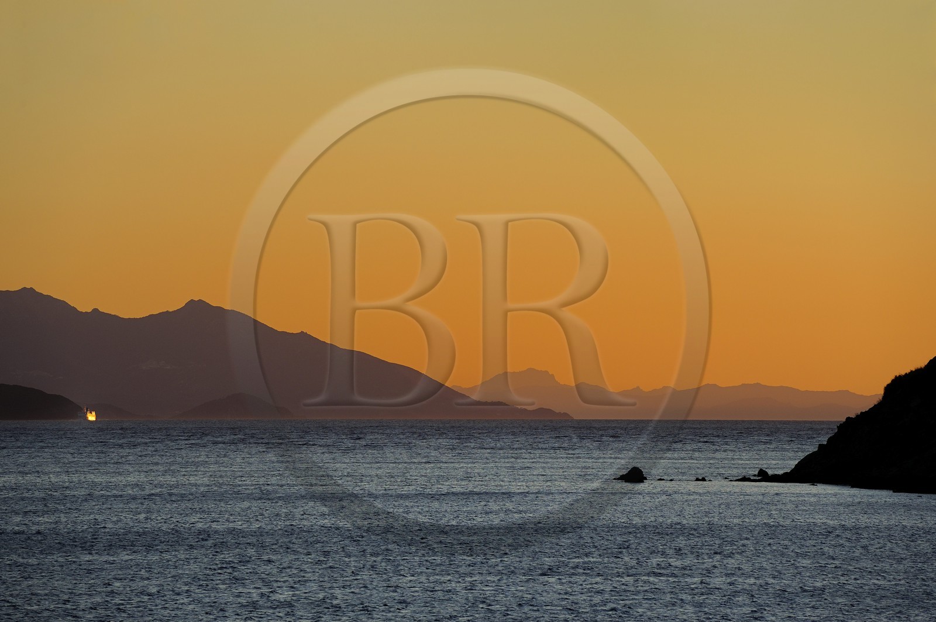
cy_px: 311
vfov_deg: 6.9
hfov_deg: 10.3
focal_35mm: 200
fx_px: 5194
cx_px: 468
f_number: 7.1
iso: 400
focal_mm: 200
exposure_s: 1/400
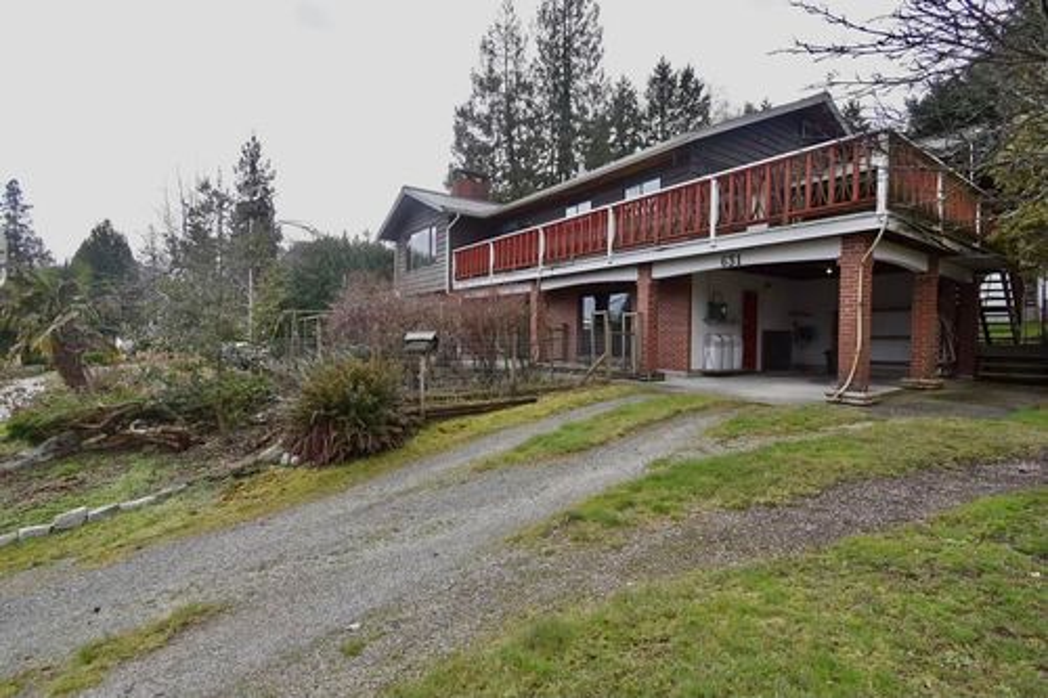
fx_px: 480
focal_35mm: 16
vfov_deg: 72.0
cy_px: 349
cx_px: 524
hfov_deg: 95.0
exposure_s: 1/250
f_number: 7.1
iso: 200
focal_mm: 11
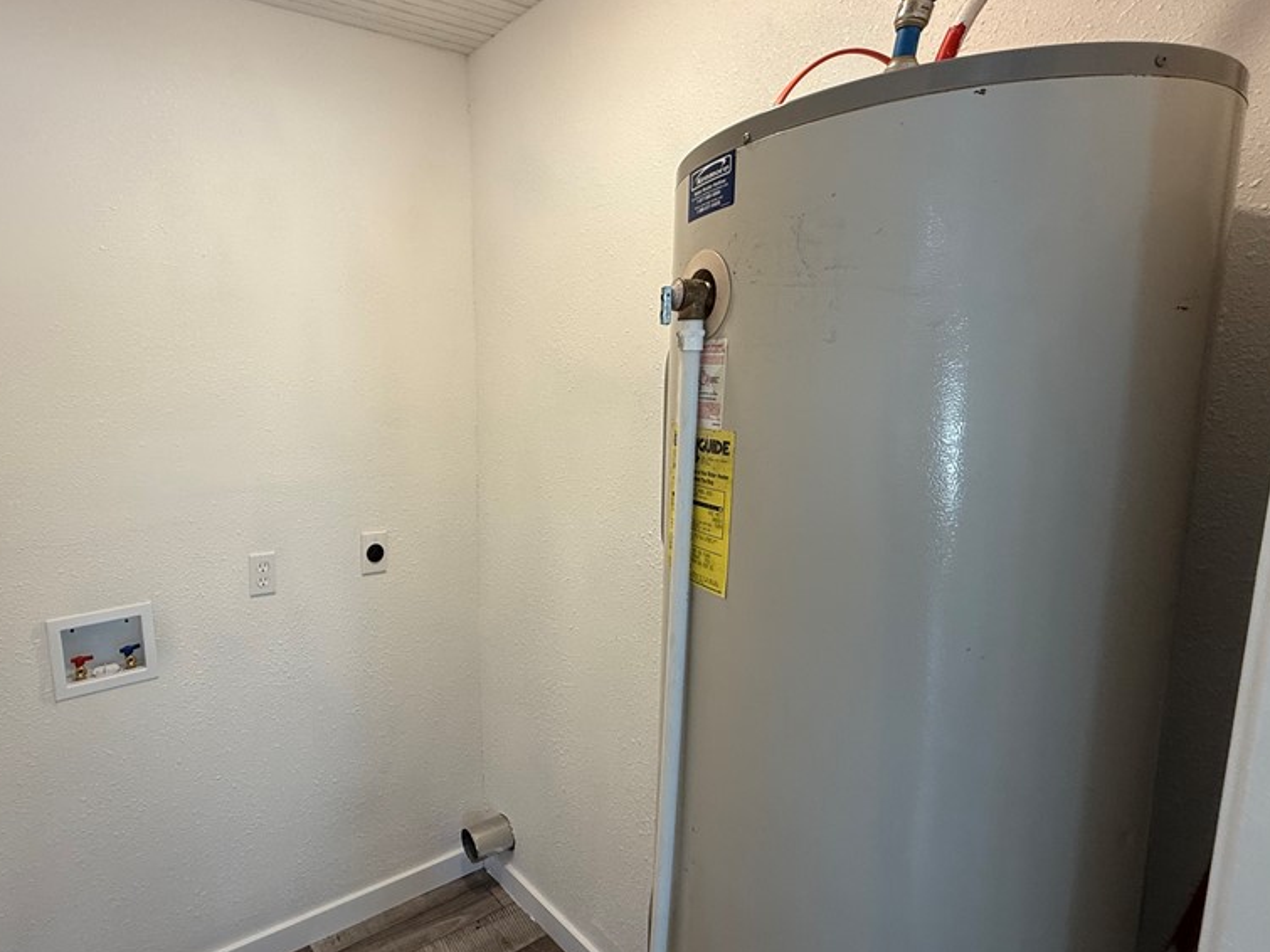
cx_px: 459
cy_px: 474
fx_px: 697
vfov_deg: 68.7
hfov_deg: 82.7
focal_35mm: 19
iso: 80
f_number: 2.2
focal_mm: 2.22
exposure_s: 1/40
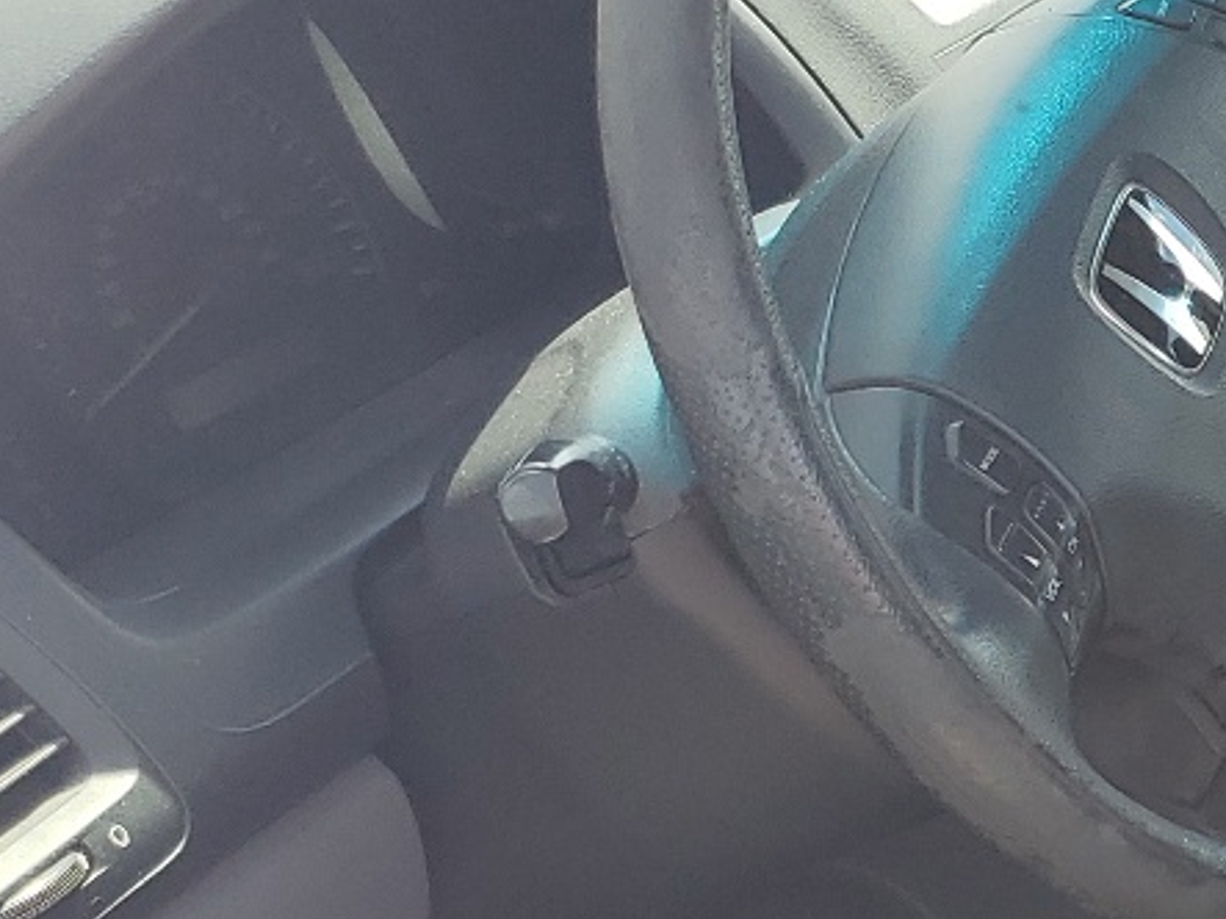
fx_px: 3328
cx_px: 1863
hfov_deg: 18.4
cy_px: 1019
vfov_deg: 15.3
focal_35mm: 94
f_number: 1.5
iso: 50
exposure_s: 1/556
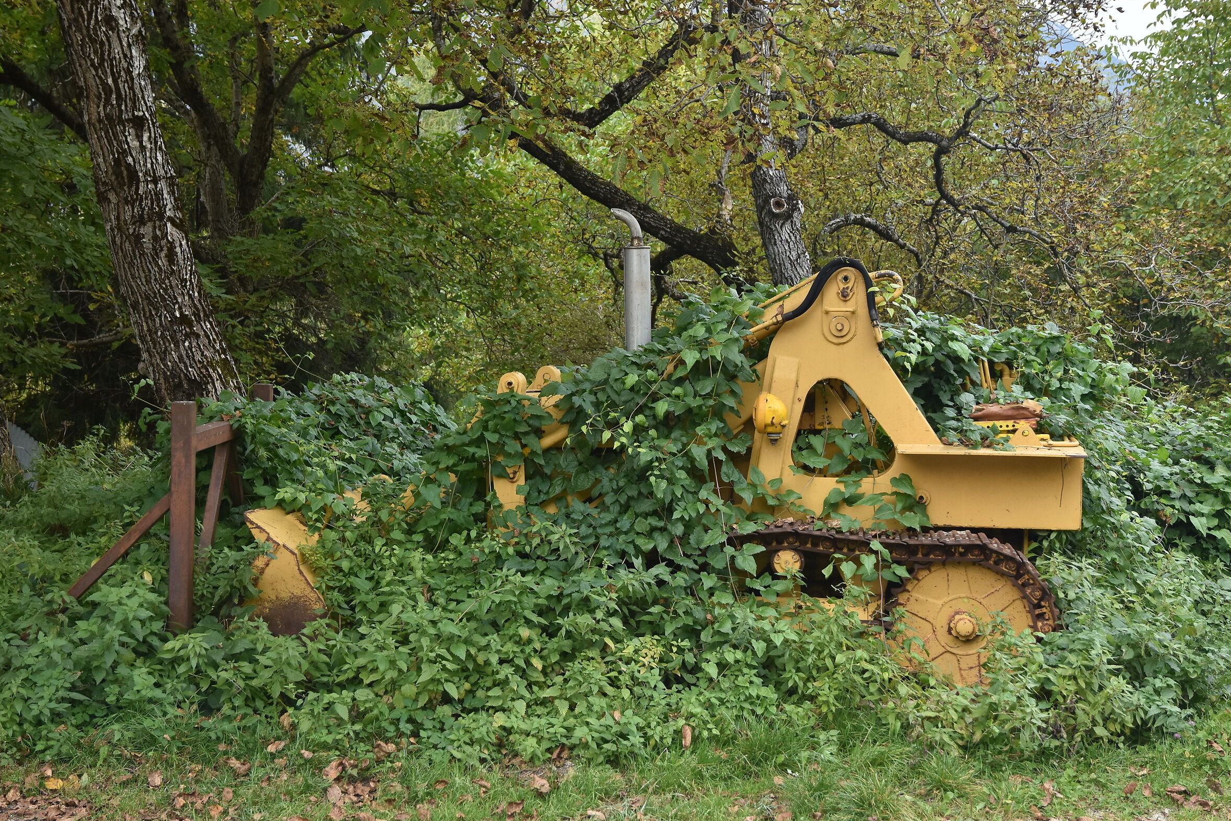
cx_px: 612
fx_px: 1624
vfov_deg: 28.4
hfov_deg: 41.5
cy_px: 412
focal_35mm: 48
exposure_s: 1/500
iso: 400
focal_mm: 31
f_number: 5.6
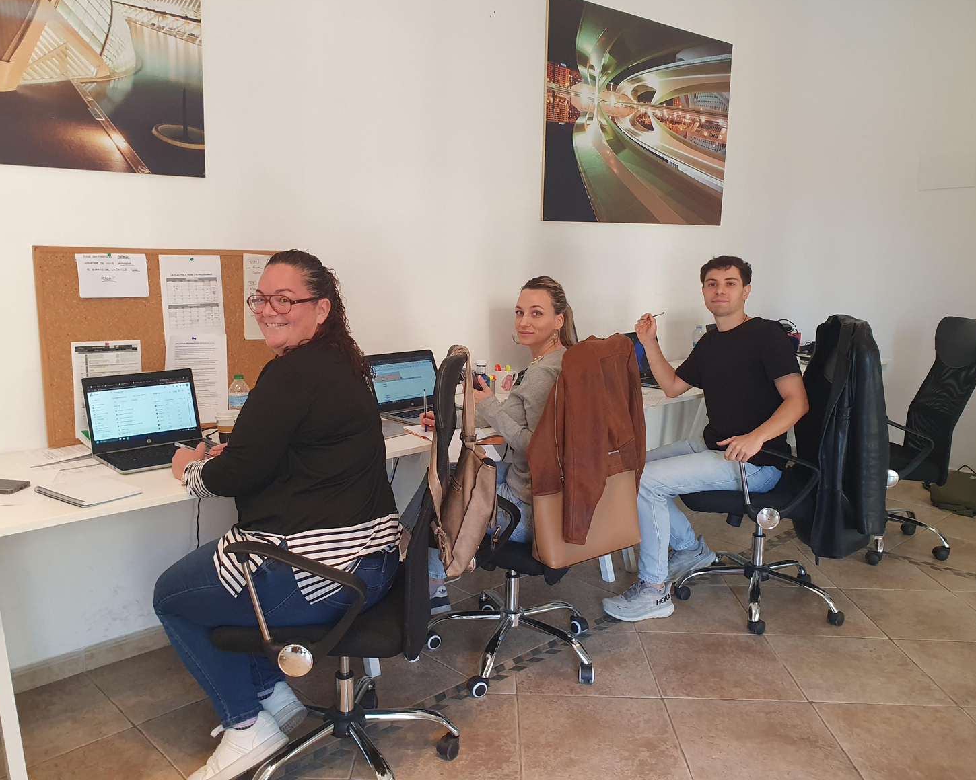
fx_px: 809
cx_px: 479
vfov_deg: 51.5
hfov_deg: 62.2
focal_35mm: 28
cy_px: 377
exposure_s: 1/50
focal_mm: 4.32
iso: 200
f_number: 2.4
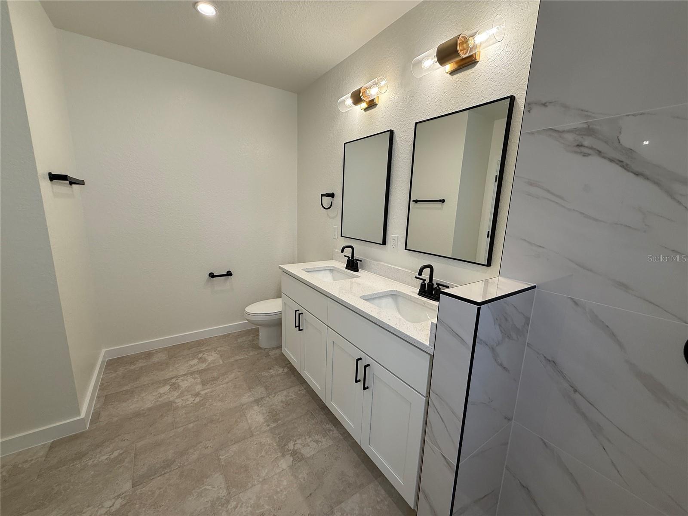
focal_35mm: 14
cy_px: 258
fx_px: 278
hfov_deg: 102.1
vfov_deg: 85.7
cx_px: 344
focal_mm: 2.22
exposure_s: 1/120
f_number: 2.2
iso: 125
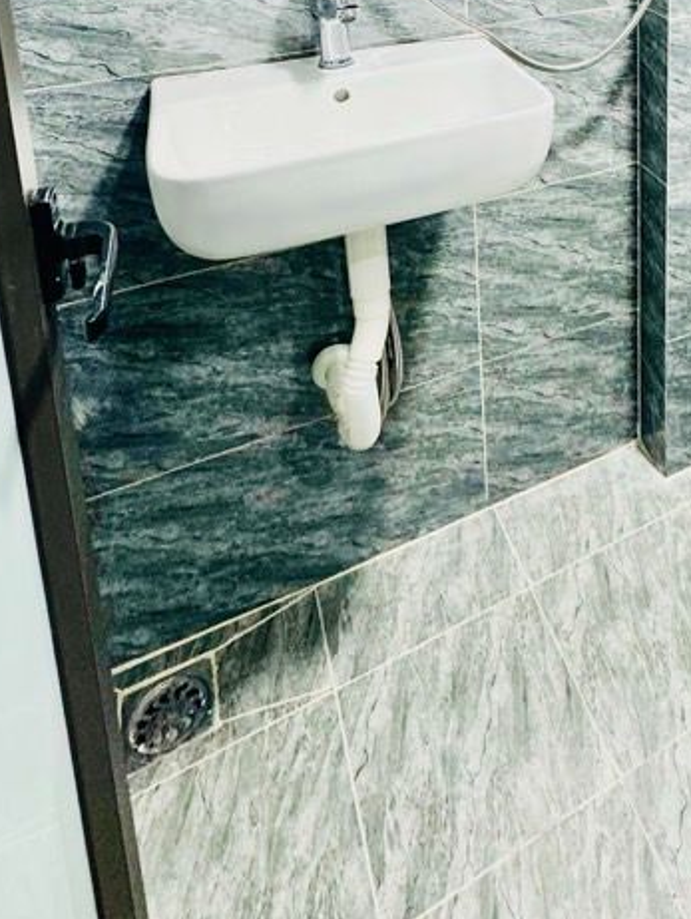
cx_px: 639
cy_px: -62
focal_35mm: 31
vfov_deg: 45.7
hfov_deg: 41.4
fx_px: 824
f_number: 2.2
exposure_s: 1/50
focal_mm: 2.22
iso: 200
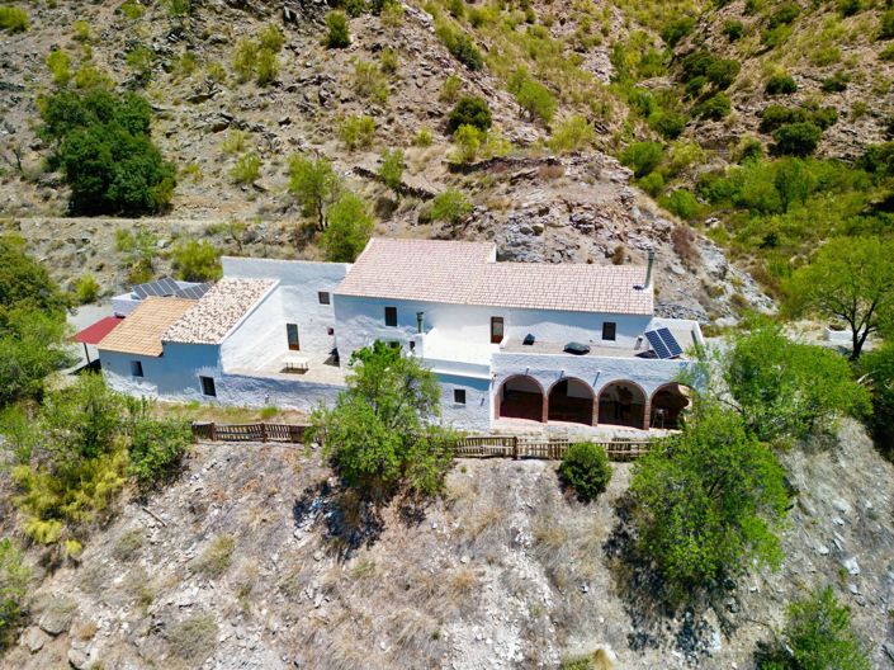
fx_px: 620
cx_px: 447
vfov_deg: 56.8
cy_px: 335
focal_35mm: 24
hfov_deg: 71.6
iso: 130
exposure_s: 1/80
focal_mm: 6.72
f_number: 1.7
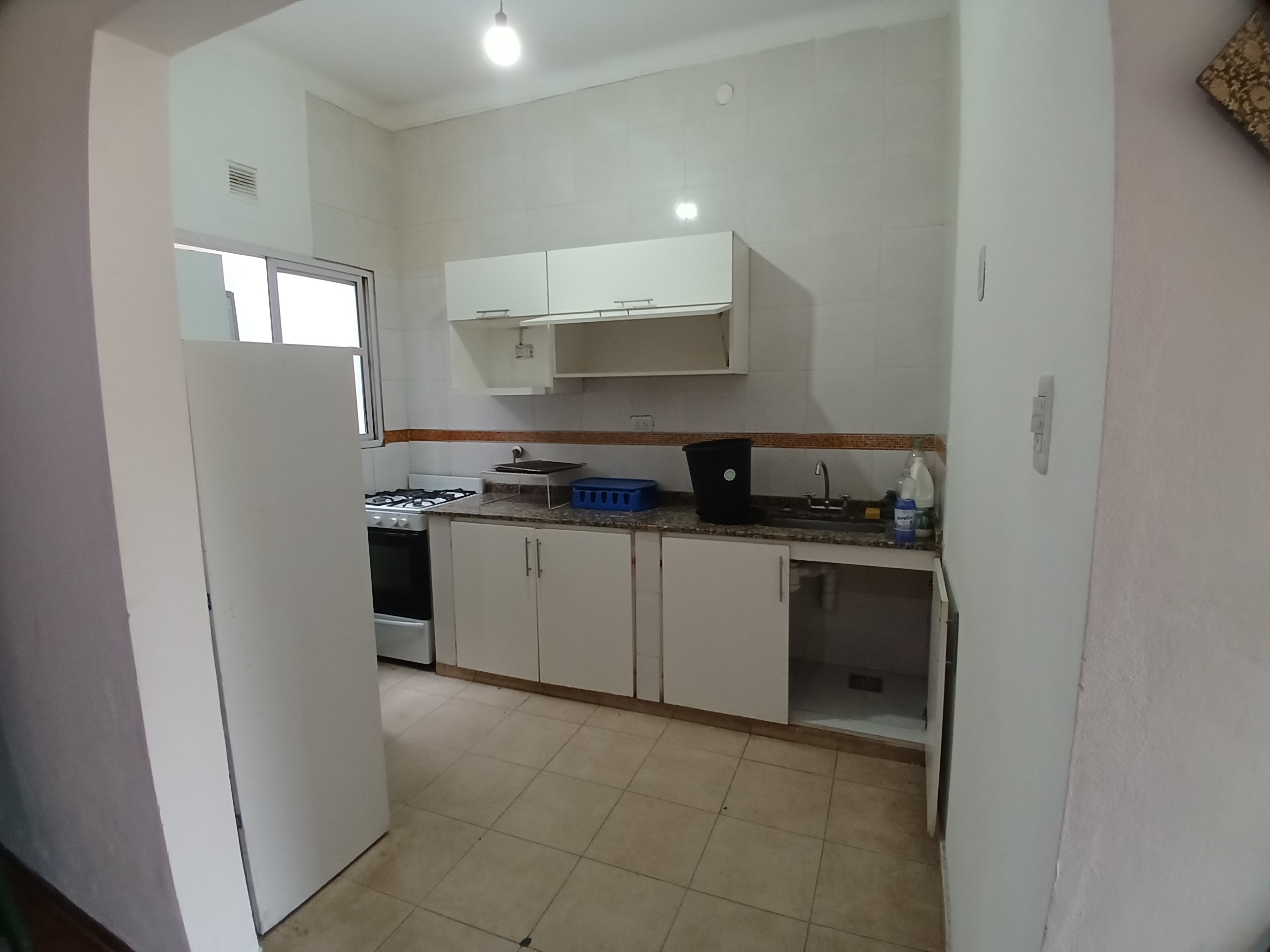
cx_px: 635
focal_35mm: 17
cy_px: 476
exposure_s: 1/25
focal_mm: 1.4
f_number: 2.2
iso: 200
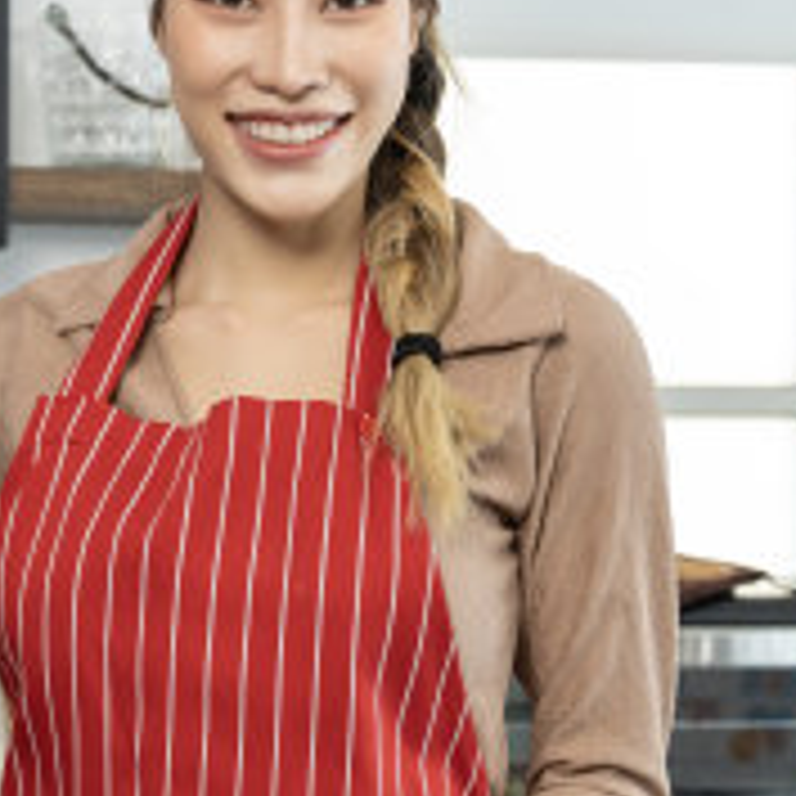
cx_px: -27
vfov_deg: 11.8
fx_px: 3824
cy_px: 679
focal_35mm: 147
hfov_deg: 11.7
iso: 500
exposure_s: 1/160
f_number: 3.5
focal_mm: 50
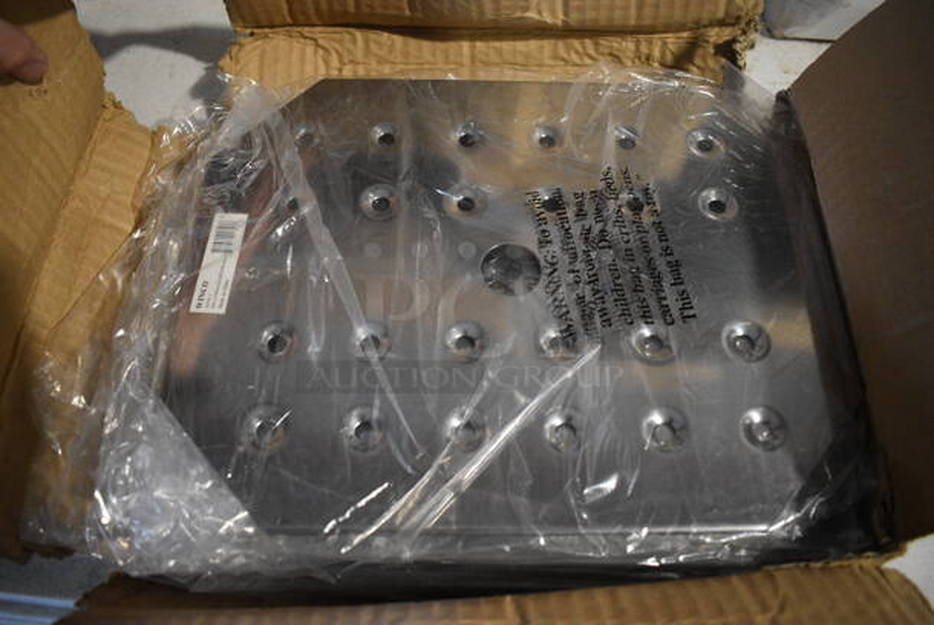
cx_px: 467
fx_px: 701
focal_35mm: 27
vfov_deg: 48.0
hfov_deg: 67.3
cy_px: 312
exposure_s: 1/125
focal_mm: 18
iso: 2200
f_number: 3.5
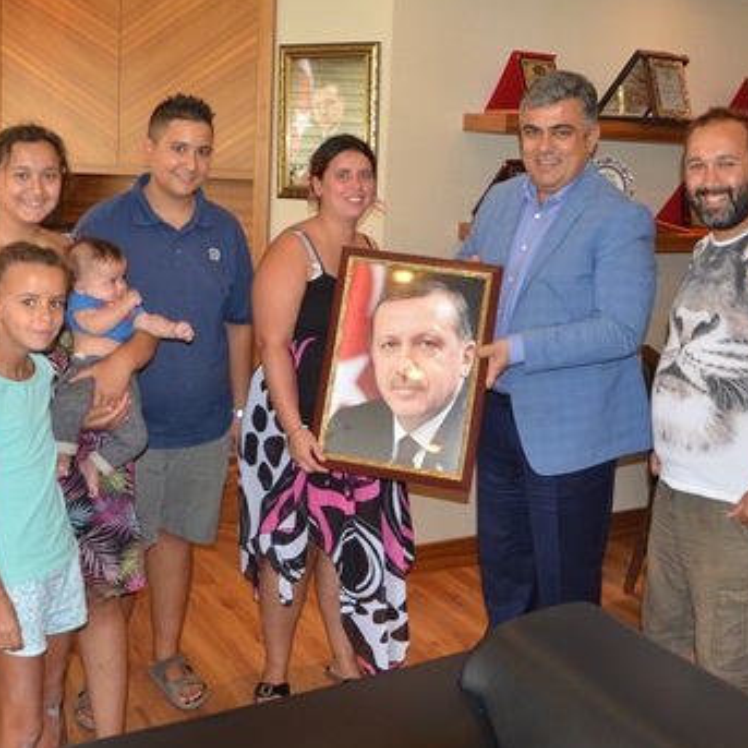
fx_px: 978
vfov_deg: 41.8
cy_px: 339
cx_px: 314
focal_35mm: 40
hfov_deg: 41.7
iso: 800
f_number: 5
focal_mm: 18
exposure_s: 1/60
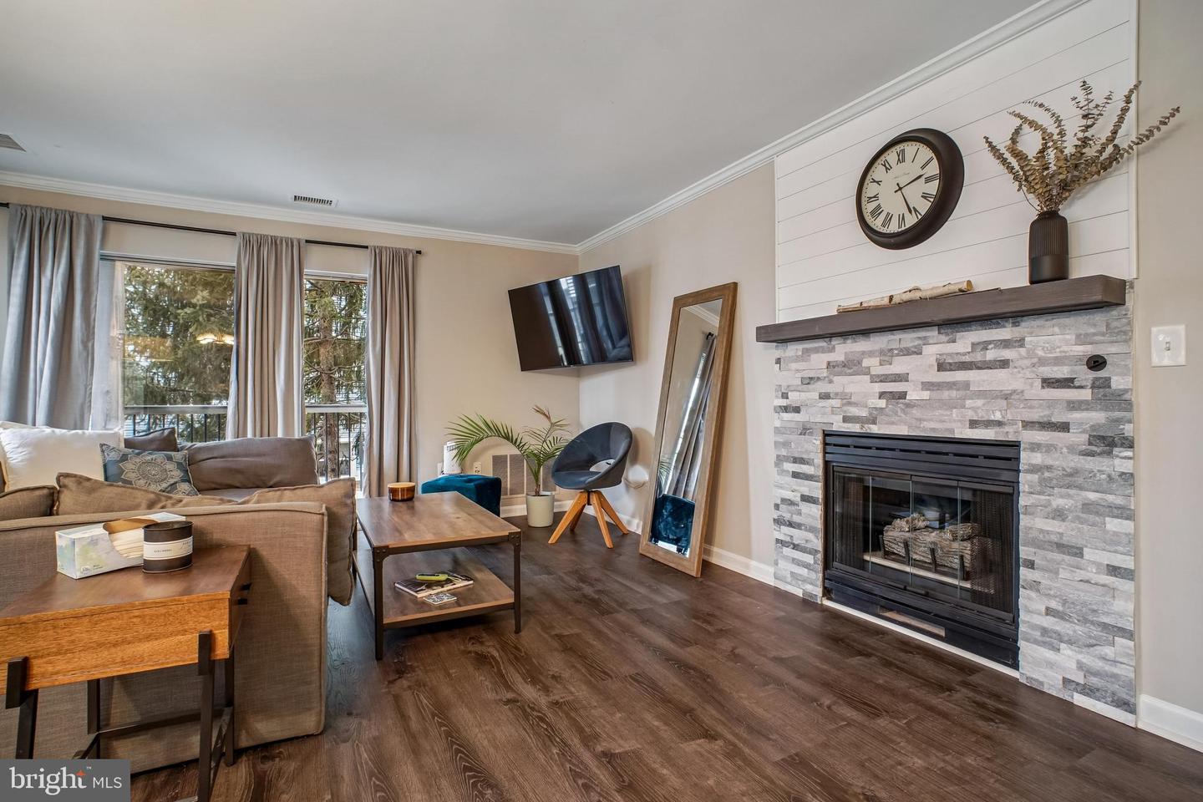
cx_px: 602
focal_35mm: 16
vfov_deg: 72.1
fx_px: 551
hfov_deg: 95.0
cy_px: 401
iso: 500
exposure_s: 1/2.5
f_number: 8
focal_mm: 11
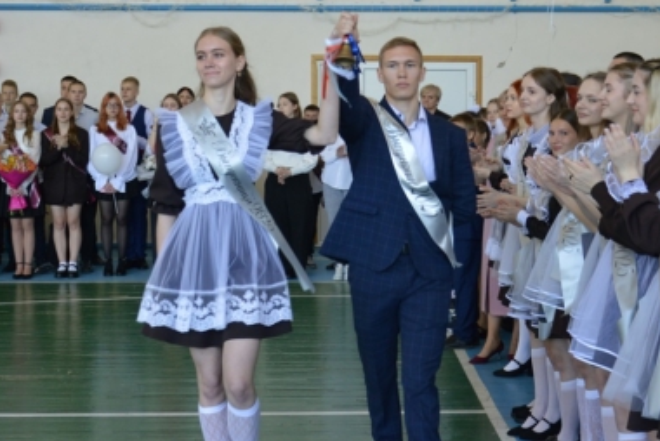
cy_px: 201
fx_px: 1303
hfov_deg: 28.4
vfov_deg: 19.2
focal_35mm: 71
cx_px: 380
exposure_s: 1/60
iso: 450
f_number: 4.2
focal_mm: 30
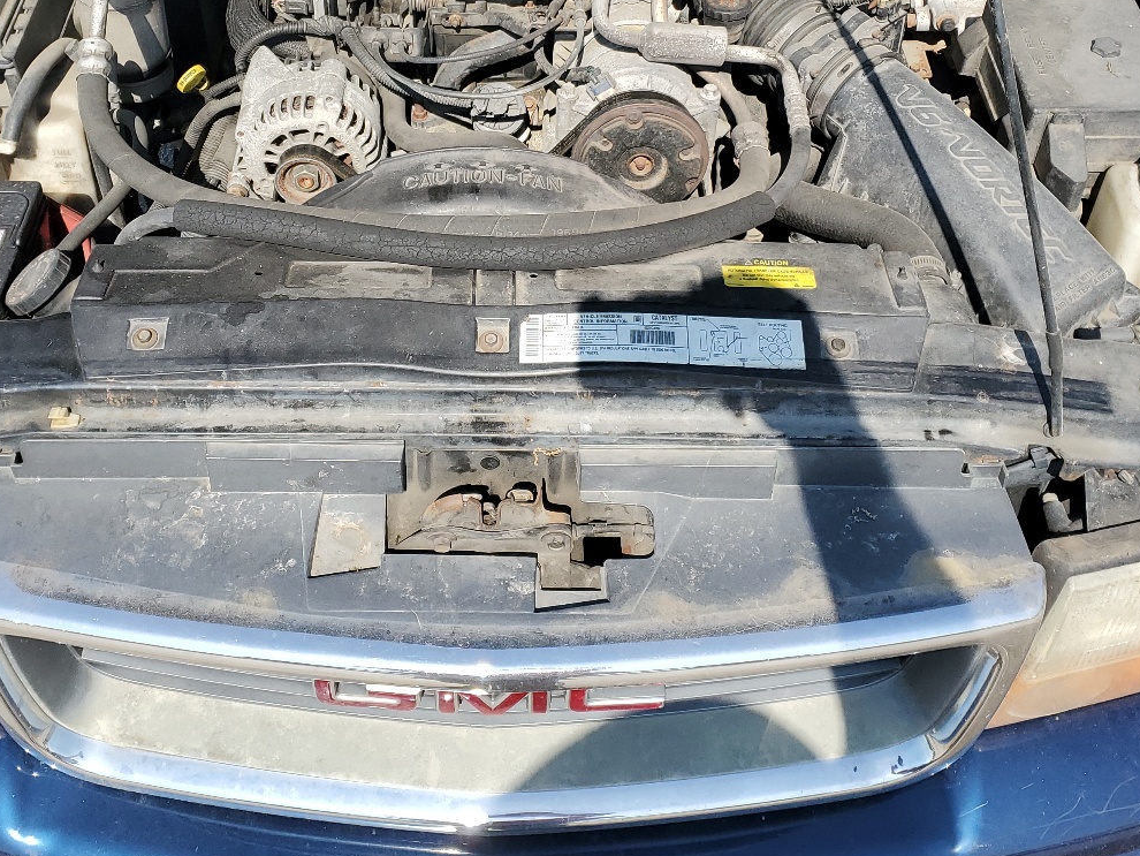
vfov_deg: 33.6
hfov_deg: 44.7
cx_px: 520
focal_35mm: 42
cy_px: 209
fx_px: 1384
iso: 50
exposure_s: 1/2000
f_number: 1.5
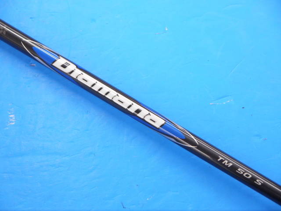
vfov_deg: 18.9
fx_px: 633
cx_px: 140
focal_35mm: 78
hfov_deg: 25.0
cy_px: 106
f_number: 5.5
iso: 640
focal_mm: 39
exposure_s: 1/80
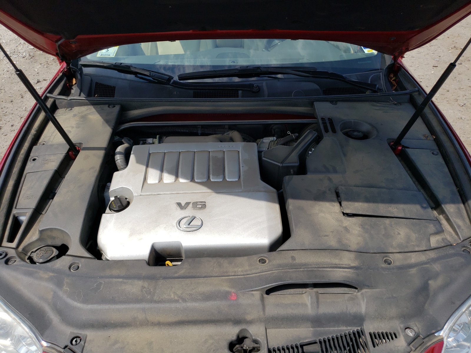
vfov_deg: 53.1
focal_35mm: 26
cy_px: 176
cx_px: 236
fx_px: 354
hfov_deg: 67.3
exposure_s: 1/2500
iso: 50
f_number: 1.5
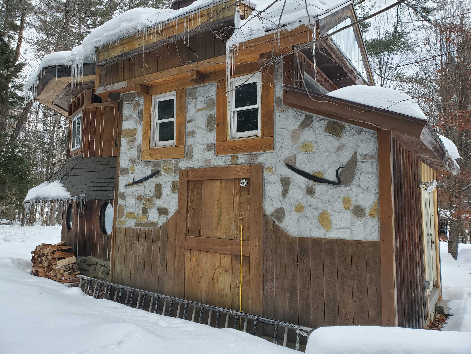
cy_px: 177
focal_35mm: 26
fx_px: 354
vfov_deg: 53.1
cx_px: 236
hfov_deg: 67.3
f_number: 2.4
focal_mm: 4.3
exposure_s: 1/332
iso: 50
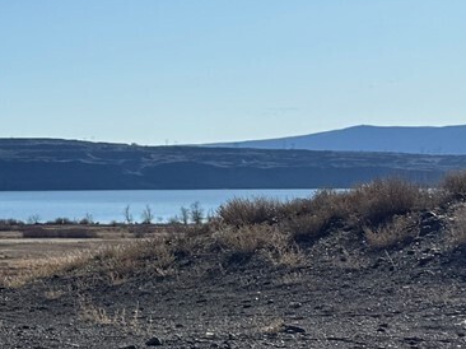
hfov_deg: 15.4
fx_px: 1413
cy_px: 241
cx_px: -437
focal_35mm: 105
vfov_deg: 14.0
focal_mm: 6.76
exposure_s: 1/9009
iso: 80
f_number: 1.78
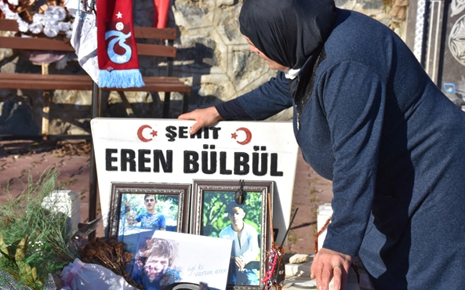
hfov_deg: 31.5
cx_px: 233
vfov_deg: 20.0
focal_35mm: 65
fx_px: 823
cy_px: 135
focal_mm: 42
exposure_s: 1/500
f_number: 8
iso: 160
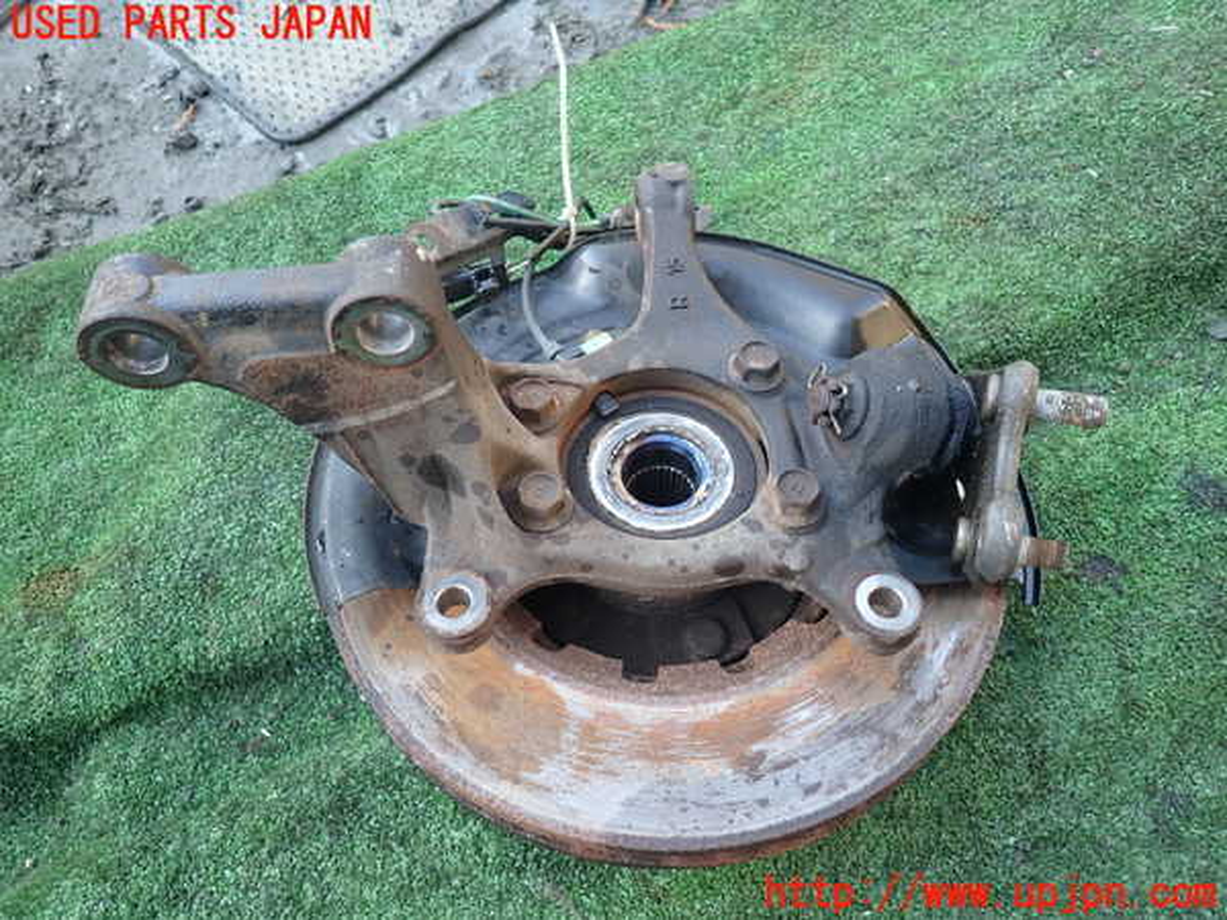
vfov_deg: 54.9
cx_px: 614
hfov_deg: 69.4
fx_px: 886
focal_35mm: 25
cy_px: 460
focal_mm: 4.5
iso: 100
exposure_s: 1/100
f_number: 2
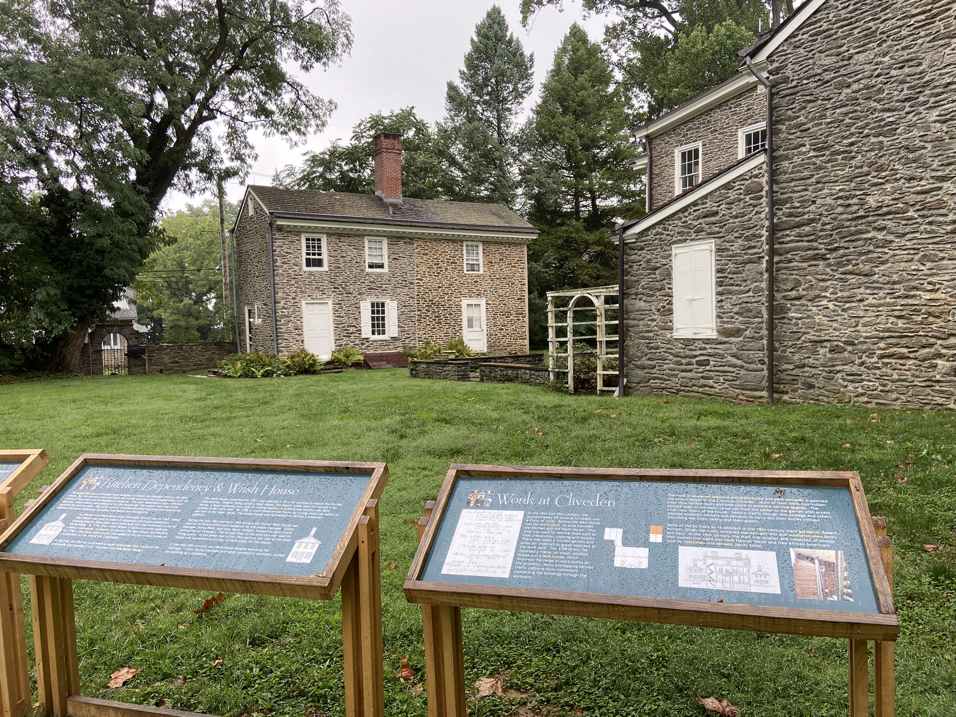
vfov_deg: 53.1
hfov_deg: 67.3
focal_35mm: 26
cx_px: 478
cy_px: 358
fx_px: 718
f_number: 1.8
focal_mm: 4.25
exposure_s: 1/122
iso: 40
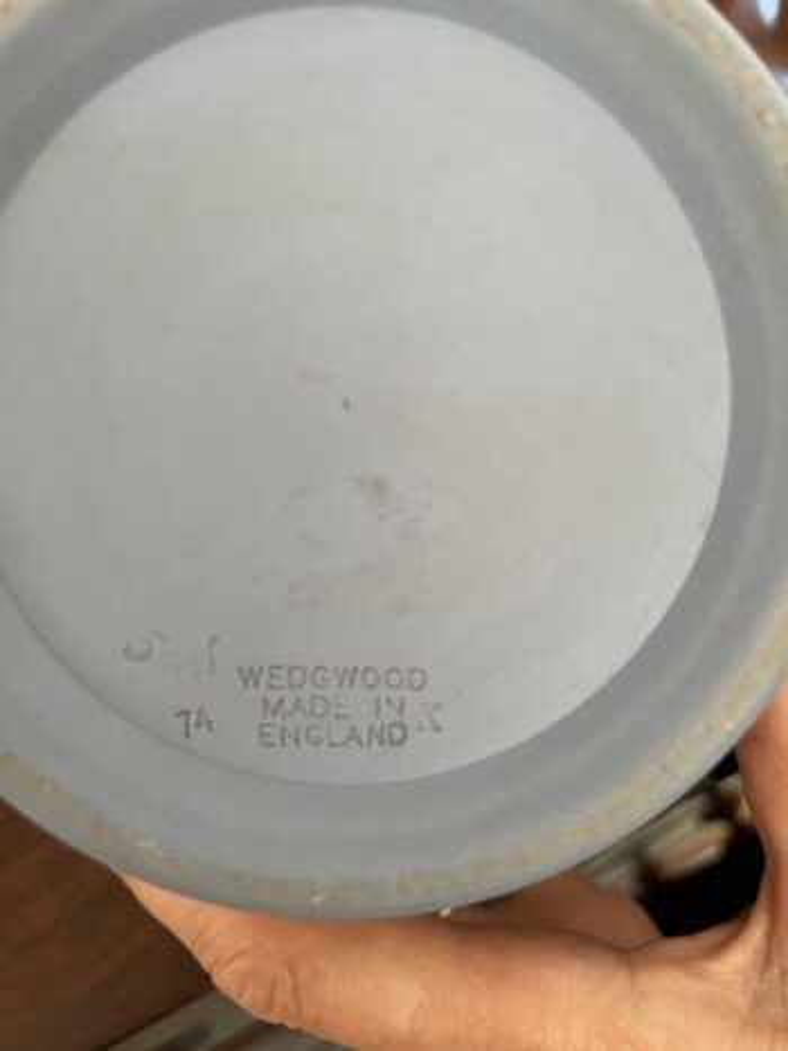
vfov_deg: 67.3
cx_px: 394
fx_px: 790
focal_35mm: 26
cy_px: 526
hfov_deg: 53.0
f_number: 1.6
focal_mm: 4.2
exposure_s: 1/50
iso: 320
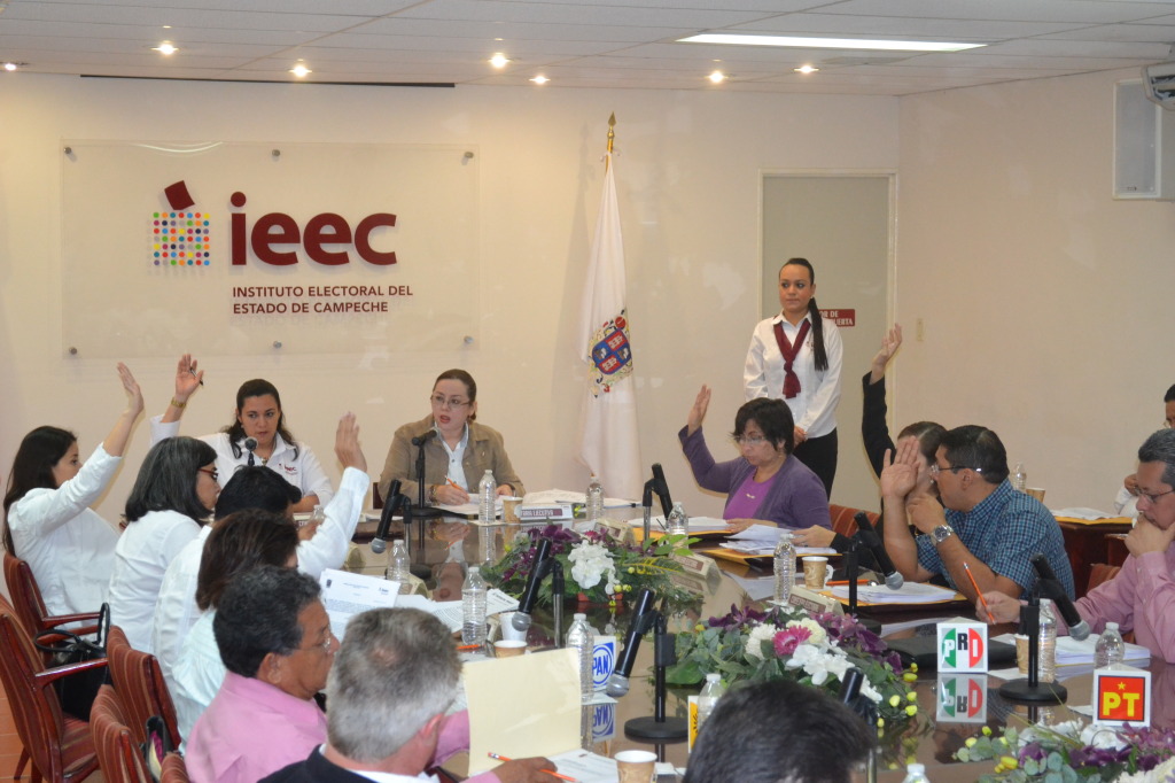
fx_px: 2153
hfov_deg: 30.5
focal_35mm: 66
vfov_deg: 20.6
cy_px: 392
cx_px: 588
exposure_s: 1/60
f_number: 5.3
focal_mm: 44
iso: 2200
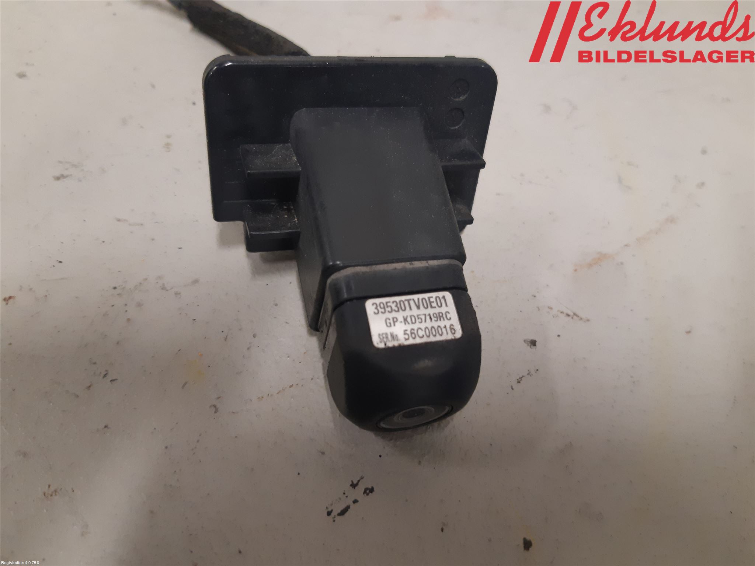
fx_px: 567
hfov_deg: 67.3
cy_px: 283
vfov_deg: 53.1
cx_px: 378
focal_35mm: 26
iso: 250
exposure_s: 1/50
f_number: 1.7
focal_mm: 3.93
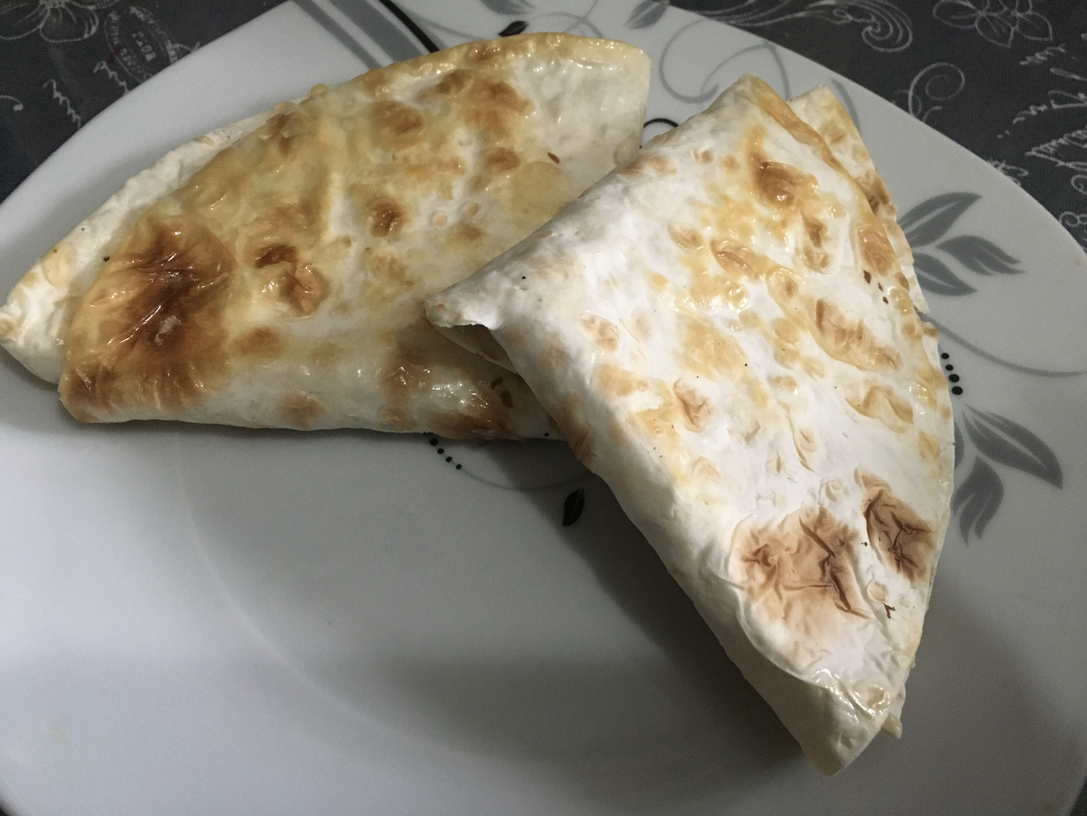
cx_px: 544
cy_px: 408
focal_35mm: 29
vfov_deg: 48.2
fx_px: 911
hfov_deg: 61.7
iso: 250
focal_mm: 4.15
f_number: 2.2
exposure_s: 1/33
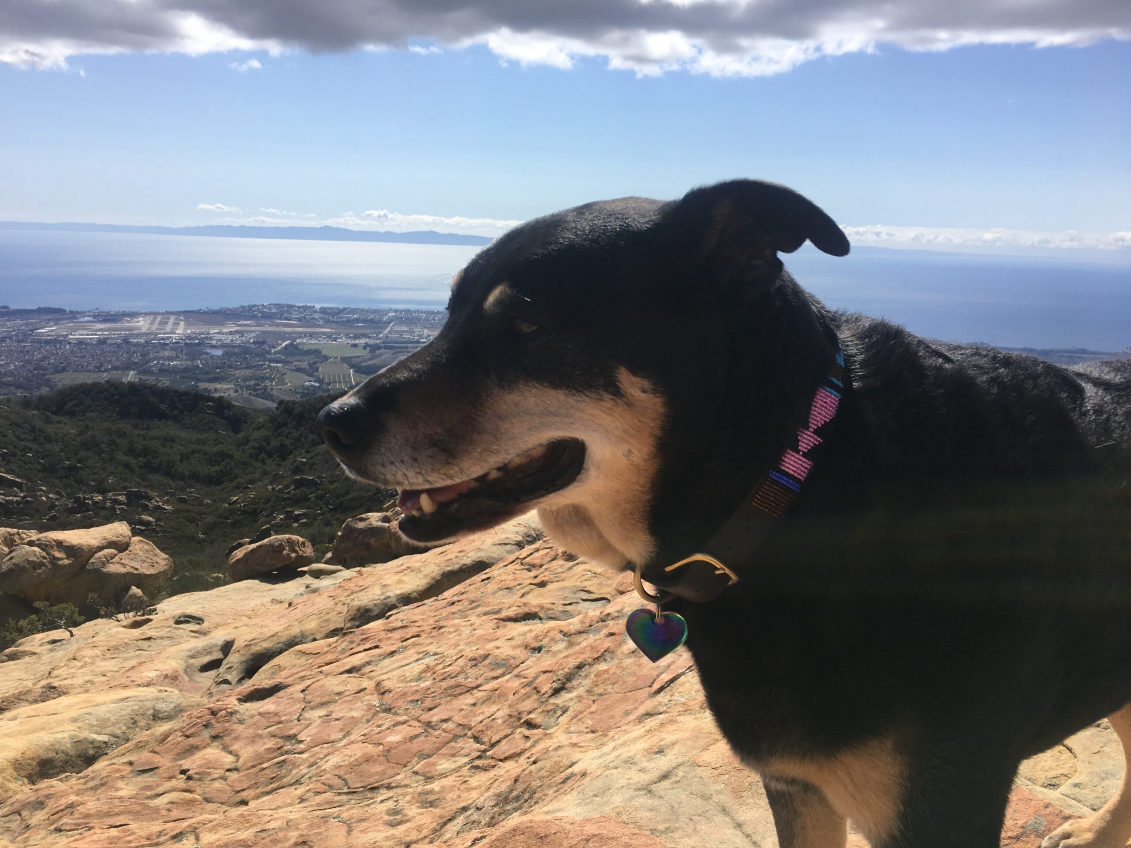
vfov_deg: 48.2
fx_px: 948
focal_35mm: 29
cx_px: 566
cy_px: 424
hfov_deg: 61.7
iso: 25
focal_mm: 4.15
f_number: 2.2
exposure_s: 1/2404
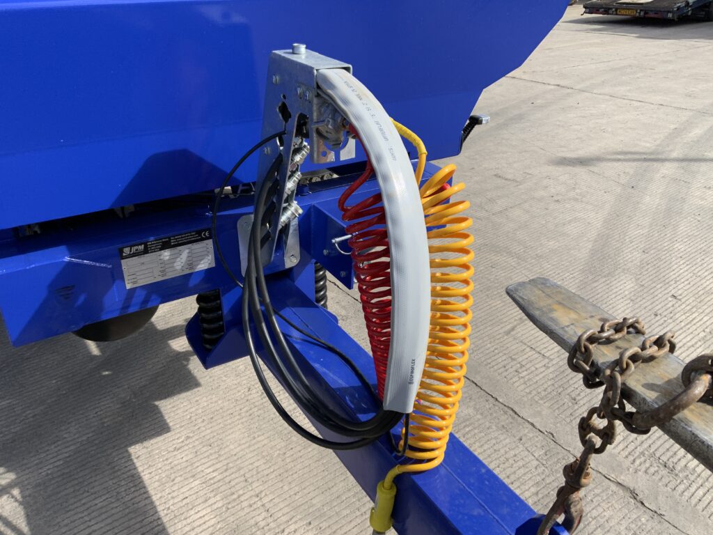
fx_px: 597
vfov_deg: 48.2
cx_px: 356
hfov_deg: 61.7
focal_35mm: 29
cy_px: 268
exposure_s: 1/1168
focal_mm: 3
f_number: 1.8
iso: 16
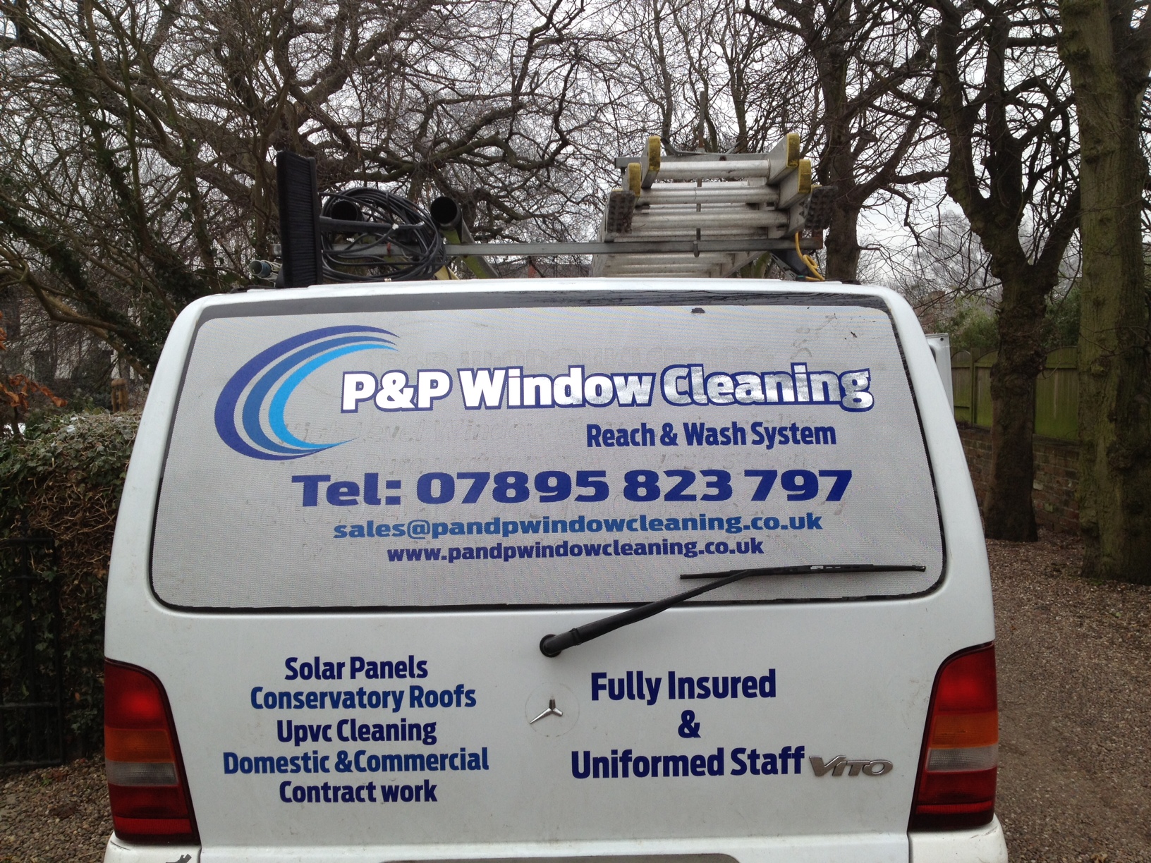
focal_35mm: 35
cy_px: 432
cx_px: 576
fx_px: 1164
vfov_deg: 40.7
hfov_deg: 52.6
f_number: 2.4
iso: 50
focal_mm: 4.28
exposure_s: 1/166
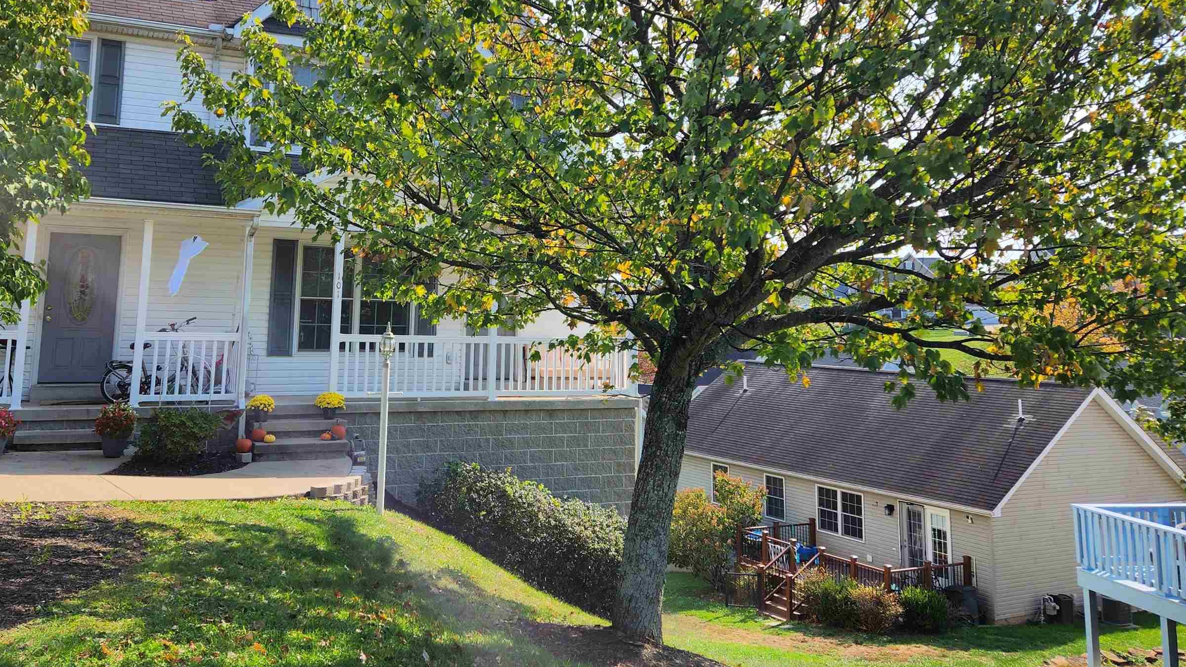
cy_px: 179
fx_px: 1006
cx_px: 513
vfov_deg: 36.0
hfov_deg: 60.8
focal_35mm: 32
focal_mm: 5.4
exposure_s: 1/1406
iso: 20
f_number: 1.8
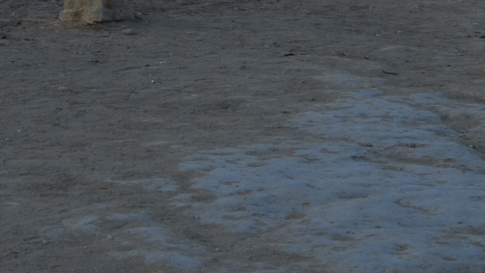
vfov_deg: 5.7
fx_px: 2675
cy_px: -321
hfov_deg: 10.3
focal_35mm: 208
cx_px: 339
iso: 200
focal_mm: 32
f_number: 8
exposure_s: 1/250
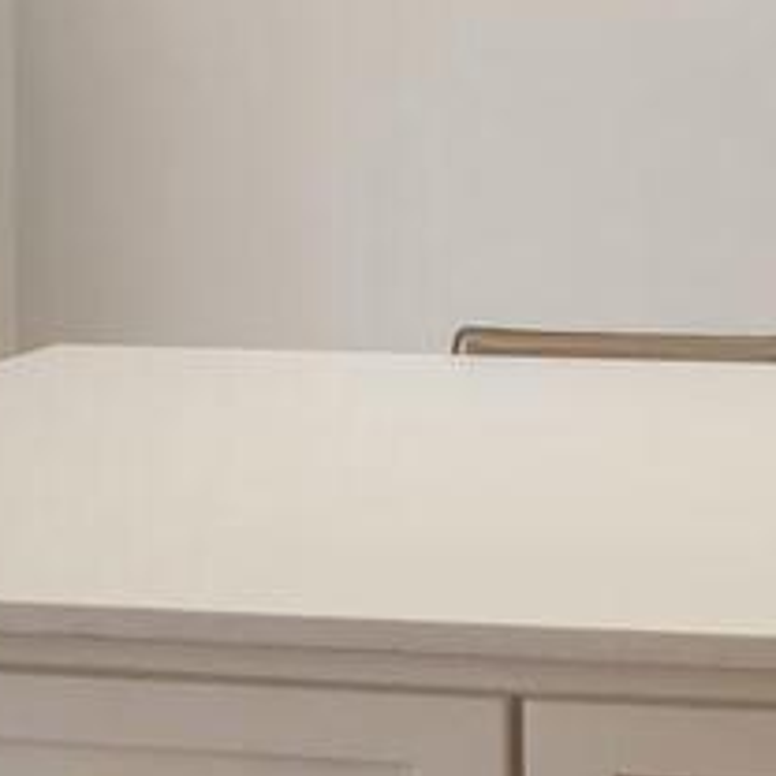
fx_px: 2841
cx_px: 839
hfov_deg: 15.2
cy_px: 19
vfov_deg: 15.3
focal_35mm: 112
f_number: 8
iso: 200
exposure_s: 1/3
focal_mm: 19
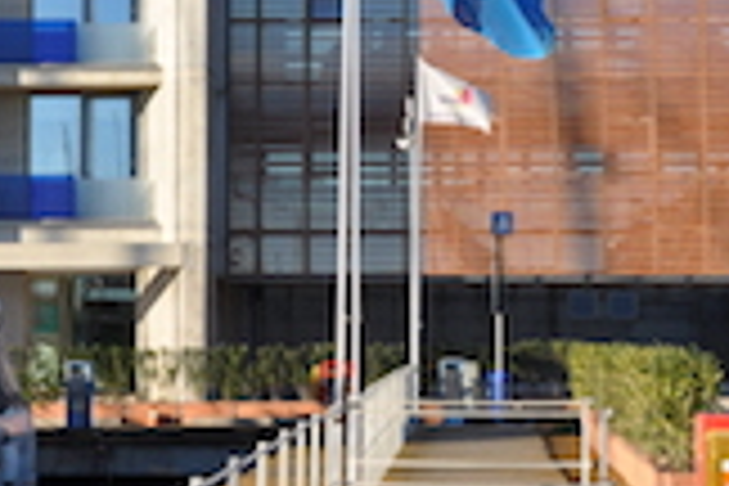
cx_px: 369
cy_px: 32
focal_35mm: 139
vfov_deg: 9.8
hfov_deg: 14.7
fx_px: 2821
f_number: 9
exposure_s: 1/320
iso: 200
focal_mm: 35
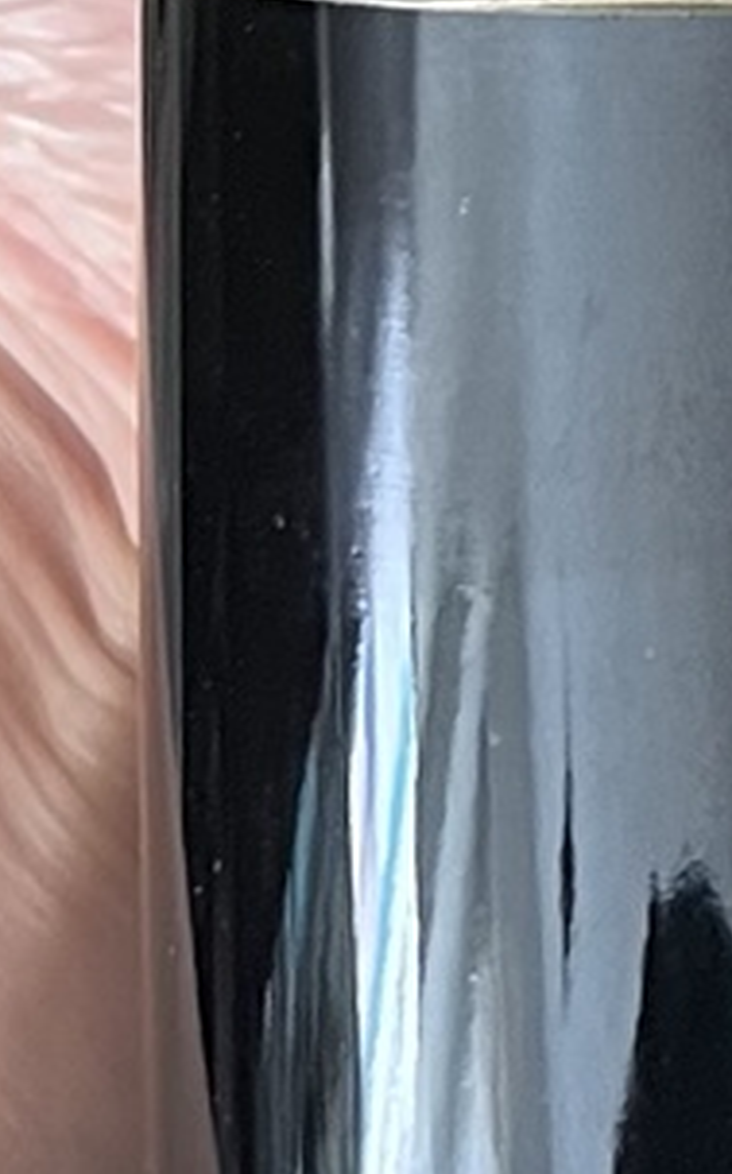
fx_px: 5818
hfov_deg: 6.9
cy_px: -1232
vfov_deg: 10.5
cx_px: 1673
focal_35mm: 182
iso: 250
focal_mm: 5.7
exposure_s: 1/60
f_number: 1.5
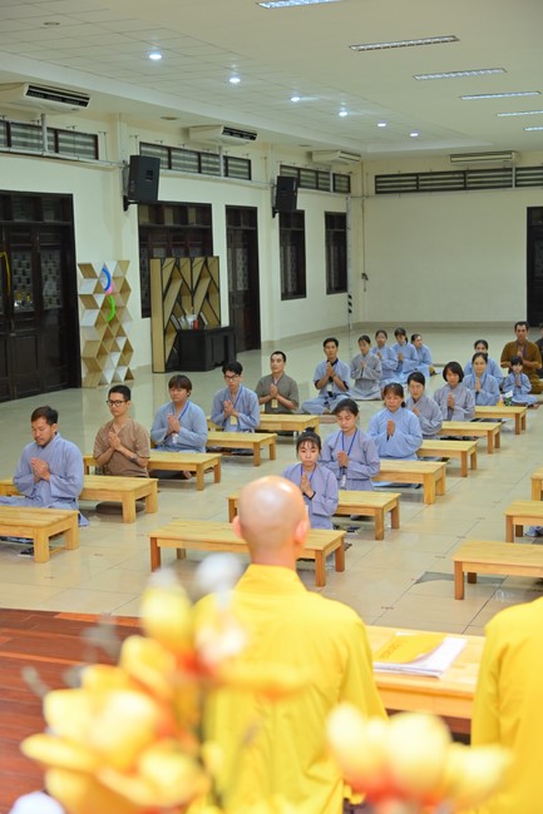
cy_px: 407
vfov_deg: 39.6
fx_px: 1132
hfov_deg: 27.0
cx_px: 272
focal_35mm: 50
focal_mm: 50
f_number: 4
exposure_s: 1/100
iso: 1250
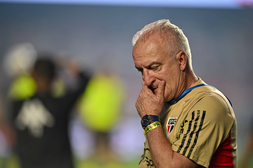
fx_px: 2809
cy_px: 84
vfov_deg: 3.4
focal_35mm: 400
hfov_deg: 5.2
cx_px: 126
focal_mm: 400
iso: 2000
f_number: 3.5
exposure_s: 1/2000
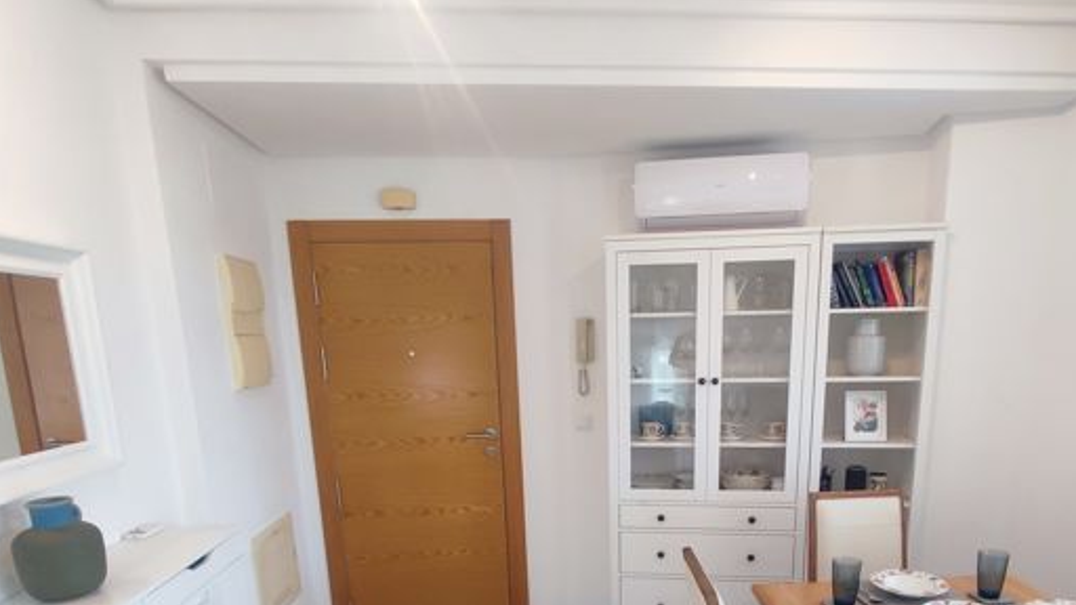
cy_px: 505
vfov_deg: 44.7
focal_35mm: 24
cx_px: 585
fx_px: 685
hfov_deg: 76.1
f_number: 2.2
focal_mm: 1.65
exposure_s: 1/100
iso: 234
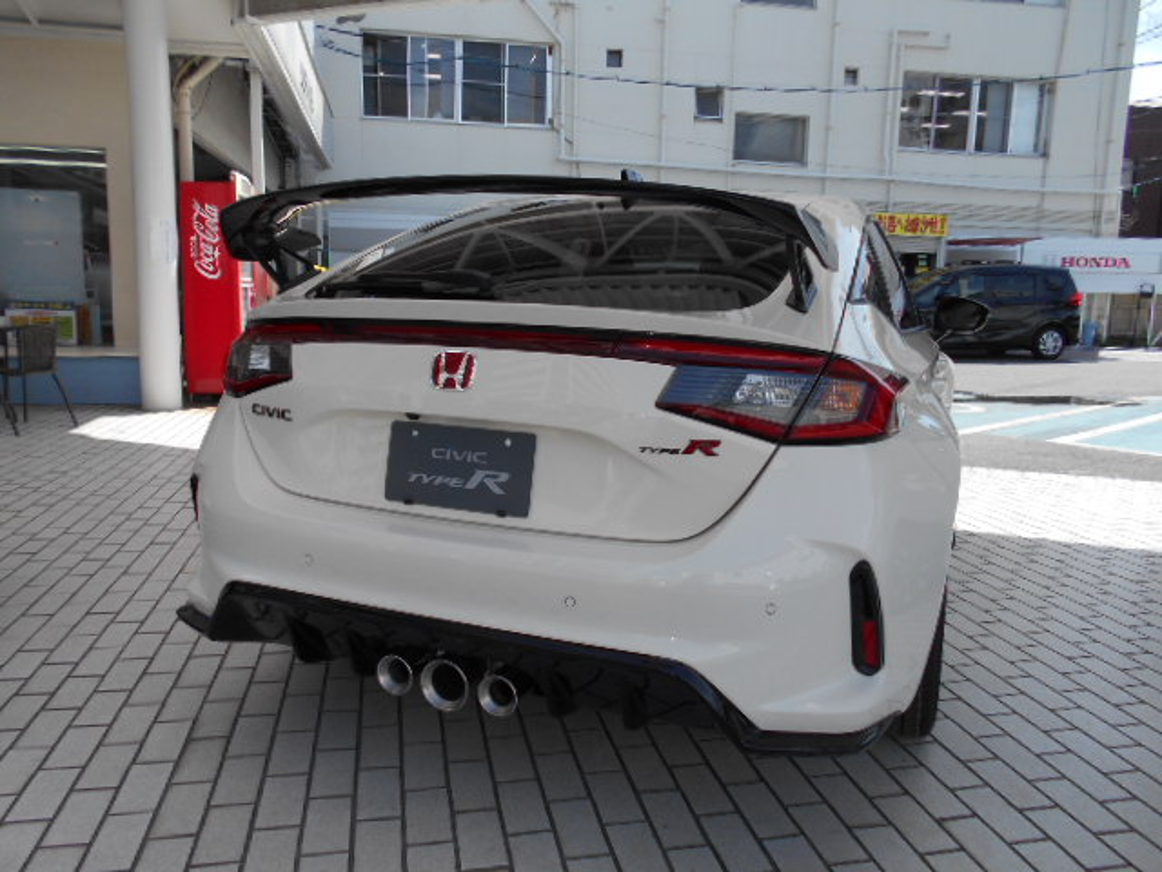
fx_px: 873
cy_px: 436
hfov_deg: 67.3
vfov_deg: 53.1
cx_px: 581
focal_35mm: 26
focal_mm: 4.6
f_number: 3.2
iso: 80
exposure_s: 1/640
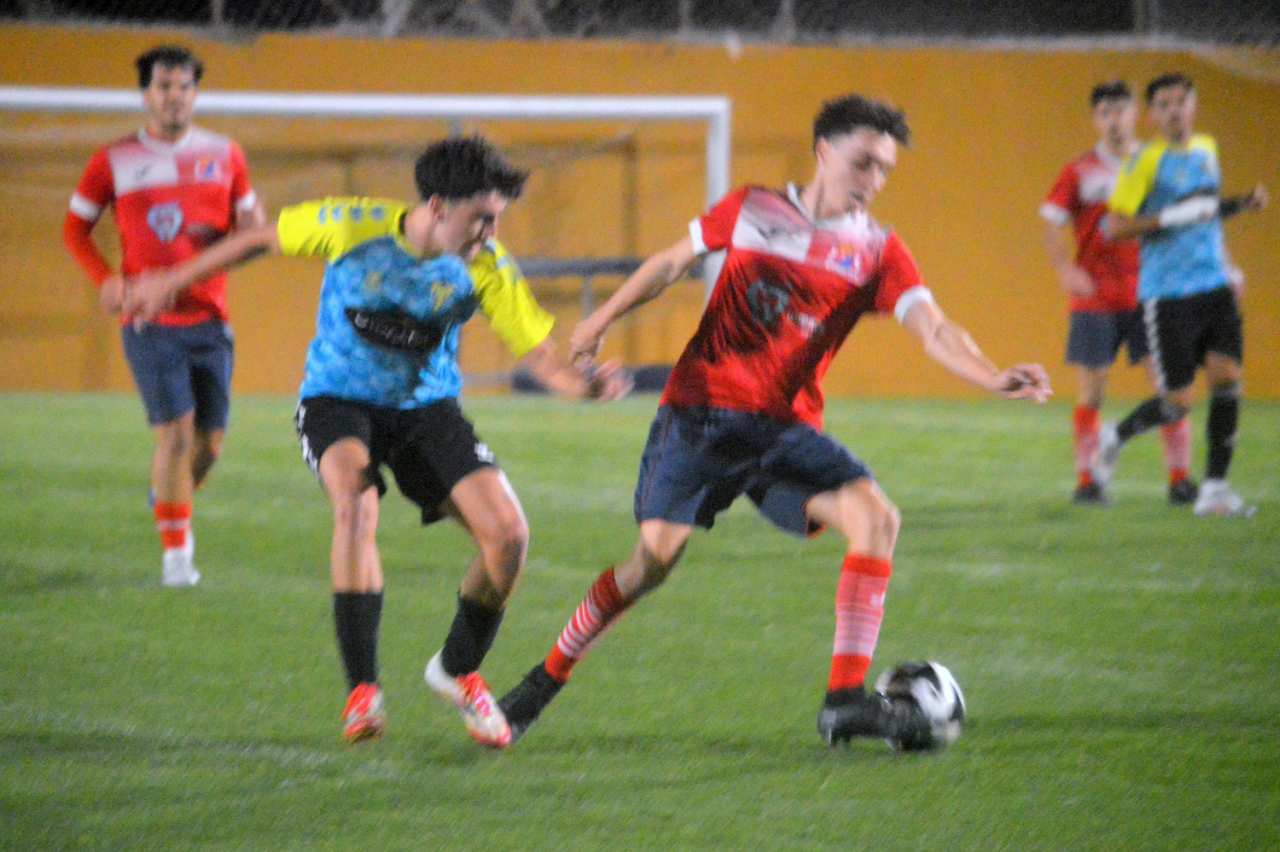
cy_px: 426
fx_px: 10396
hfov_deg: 7.0
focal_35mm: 292
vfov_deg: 4.7
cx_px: 640
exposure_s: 1/160
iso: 6400
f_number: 5
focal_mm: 195
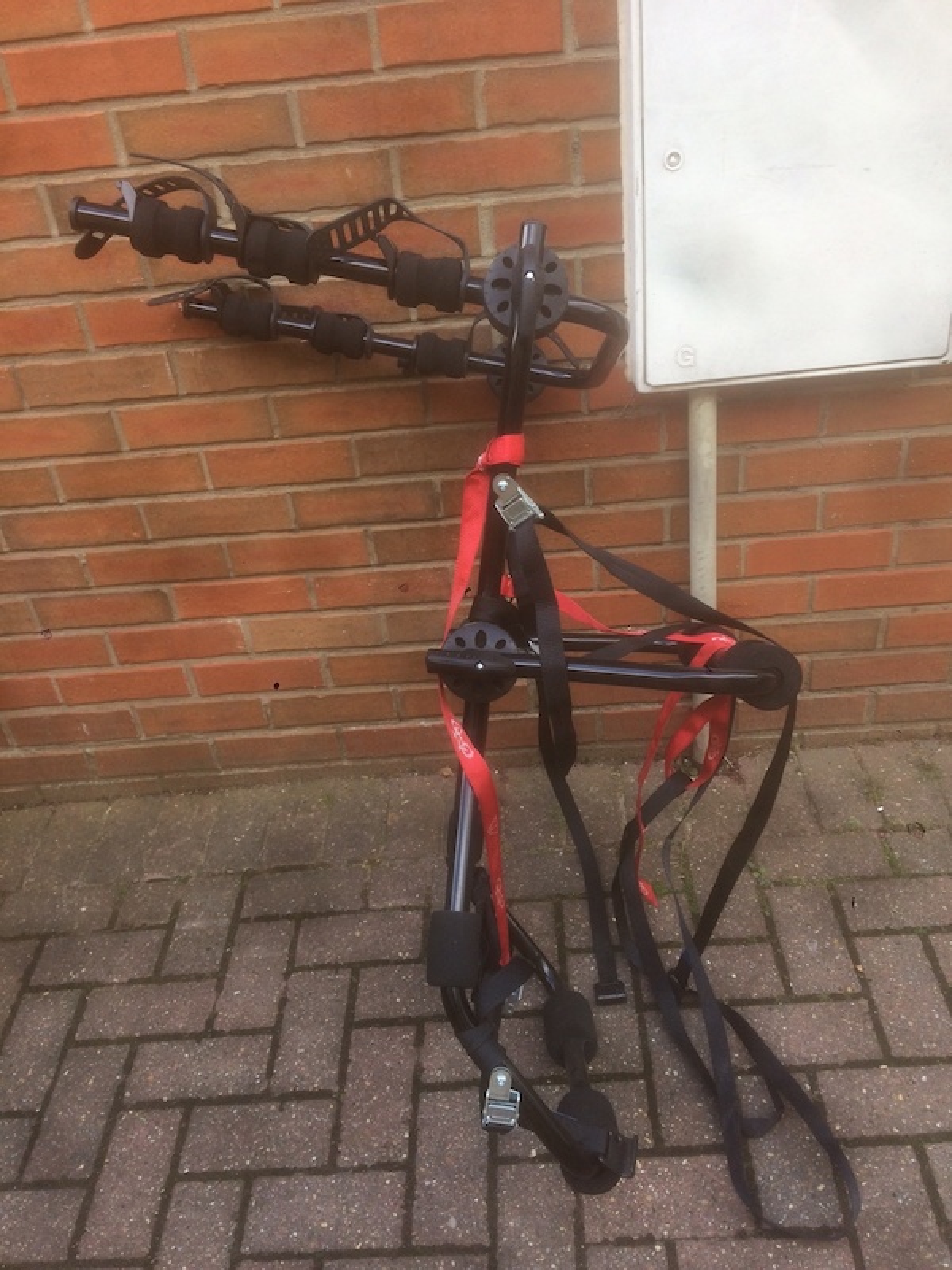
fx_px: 1063
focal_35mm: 29
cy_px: 635
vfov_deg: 61.7
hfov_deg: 48.2
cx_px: 476
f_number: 2.2
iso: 32
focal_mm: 4.15
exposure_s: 1/222
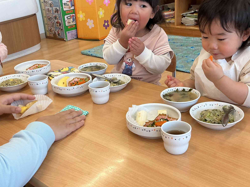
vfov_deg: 32.9
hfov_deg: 42.9
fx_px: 318
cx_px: 122
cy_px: 102
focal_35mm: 44
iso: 32
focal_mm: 3
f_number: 1.8
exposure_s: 1/120
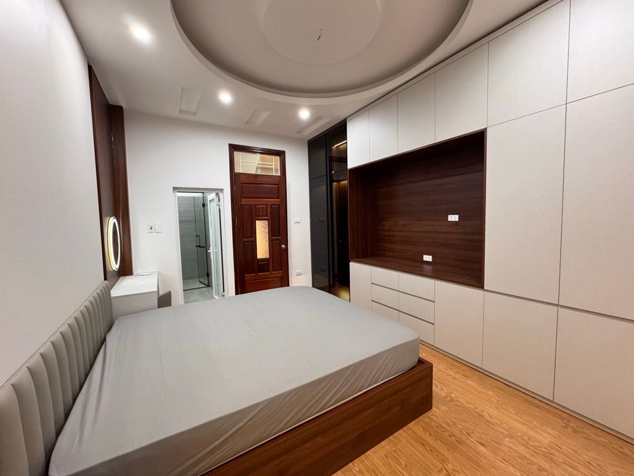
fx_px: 256
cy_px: 238
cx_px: 317
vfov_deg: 85.7
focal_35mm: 14
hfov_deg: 102.1
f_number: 2.2
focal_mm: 2.22
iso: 320
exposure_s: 1/50
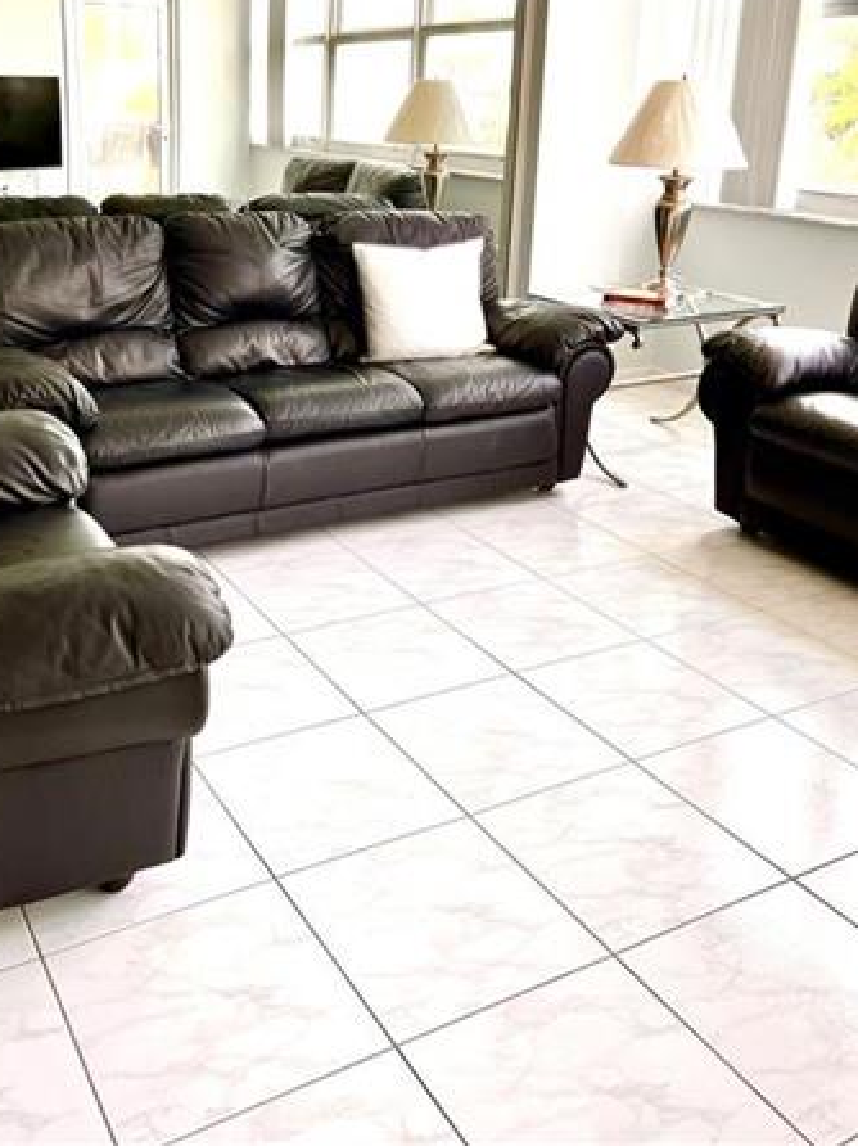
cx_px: 334
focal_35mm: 35
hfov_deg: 40.4
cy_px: 378
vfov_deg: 51.6
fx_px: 1158
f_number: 1.5
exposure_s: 1/278
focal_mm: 5.7
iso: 40
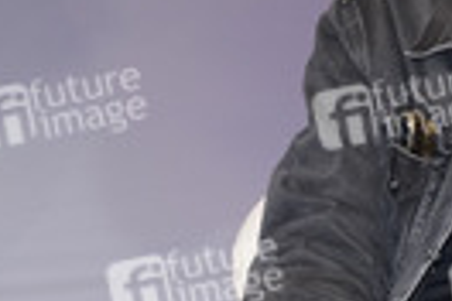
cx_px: 447
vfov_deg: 9.3
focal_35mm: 147
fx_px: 1846
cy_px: 195
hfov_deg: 13.8
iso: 2000
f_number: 5.6
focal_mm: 43
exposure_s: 1/125
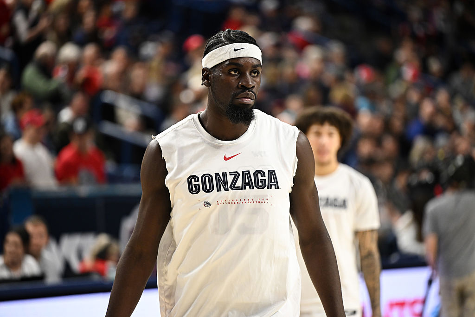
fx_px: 2639
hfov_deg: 10.3
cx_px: 238
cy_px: 158
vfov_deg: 6.9
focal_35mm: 200
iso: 2500
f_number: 2.8
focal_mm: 200
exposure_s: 1/1250
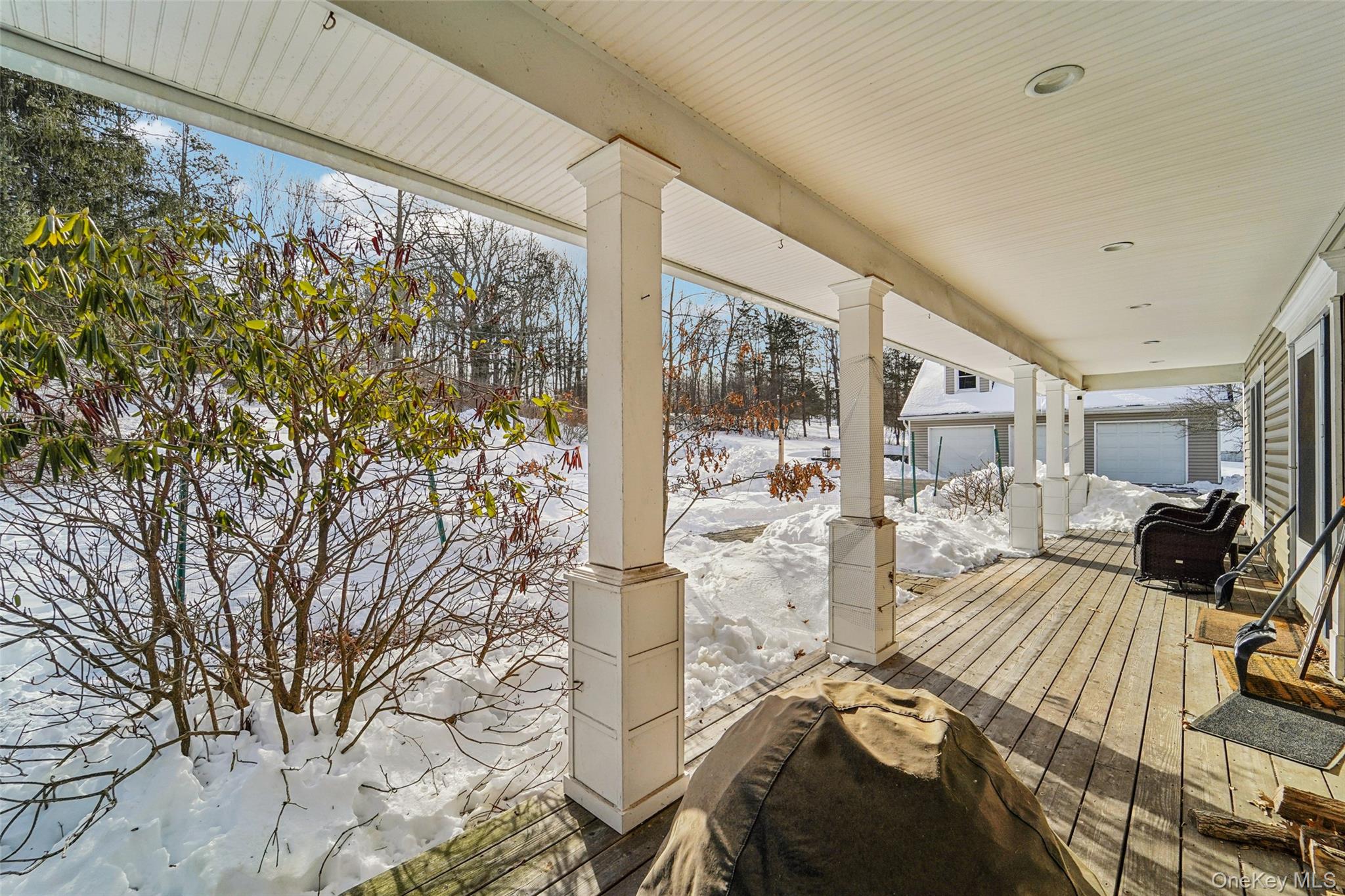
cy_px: 448
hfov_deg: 104.3
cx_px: 672
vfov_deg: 81.2
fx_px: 523
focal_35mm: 14
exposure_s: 1/800
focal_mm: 14
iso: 400
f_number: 8
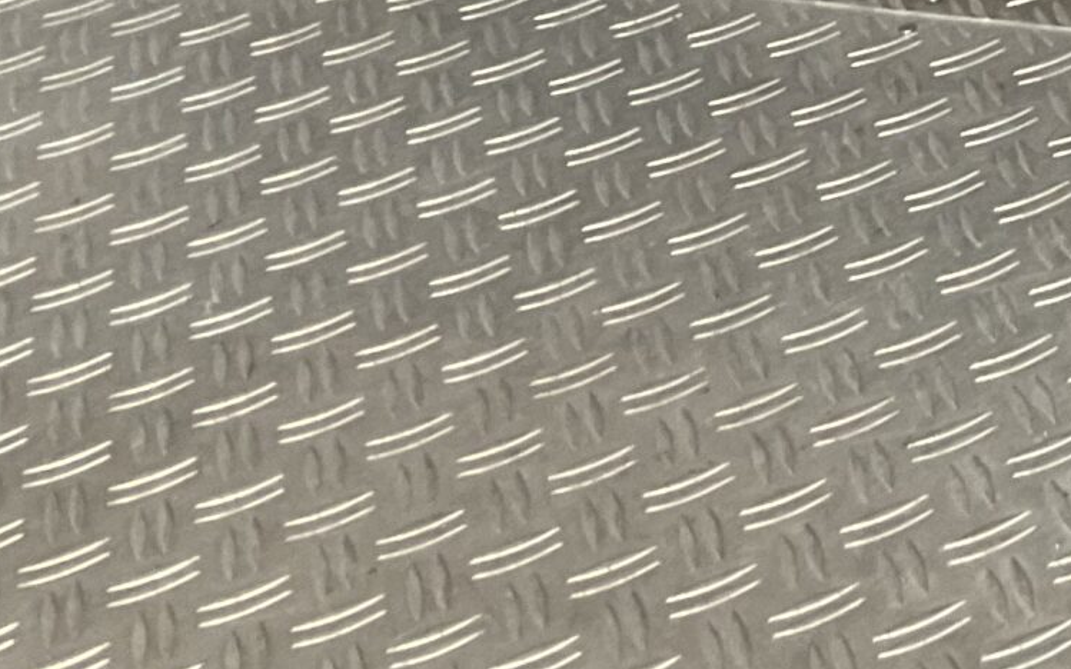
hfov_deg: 17.4
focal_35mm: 105
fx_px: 3065
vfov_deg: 12.0
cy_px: -302
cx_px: 1707
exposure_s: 1/60
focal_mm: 3
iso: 125
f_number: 1.8
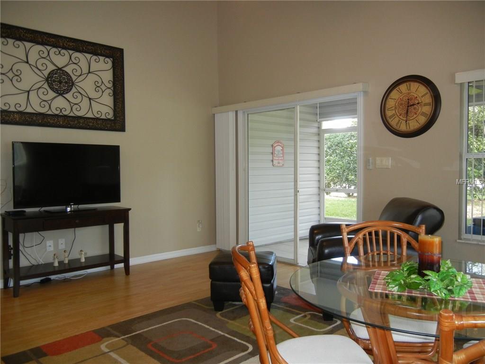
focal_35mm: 30
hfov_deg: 60.0
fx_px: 420
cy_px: 182
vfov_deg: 46.8
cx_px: 242
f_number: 3.5
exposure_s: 1/30
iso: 200
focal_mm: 5.4
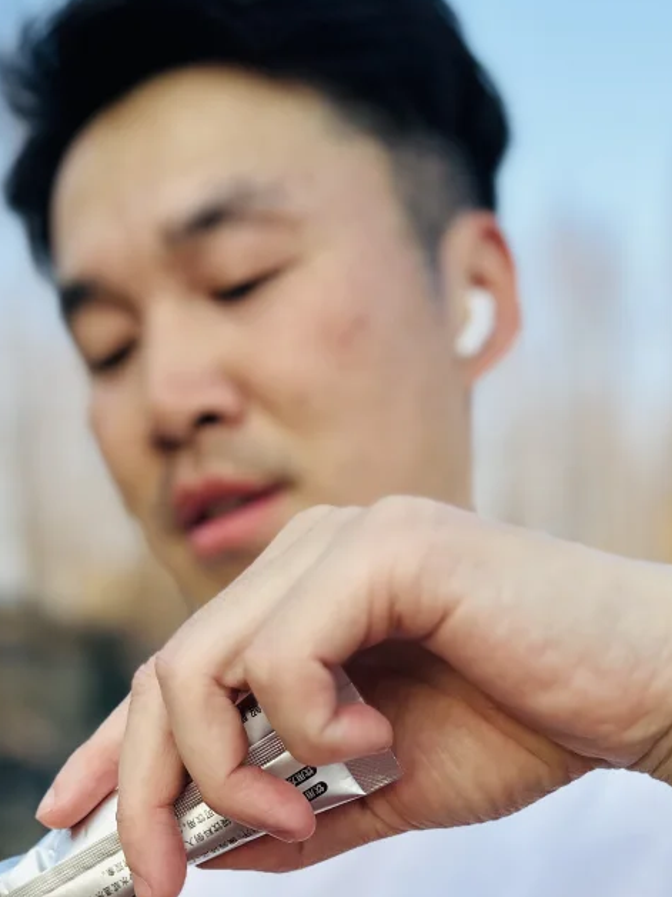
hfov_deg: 26.5
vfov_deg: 31.9
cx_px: 265
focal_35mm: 55
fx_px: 1424
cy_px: 923
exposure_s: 1/1144
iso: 80
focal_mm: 6.86
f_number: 1.78
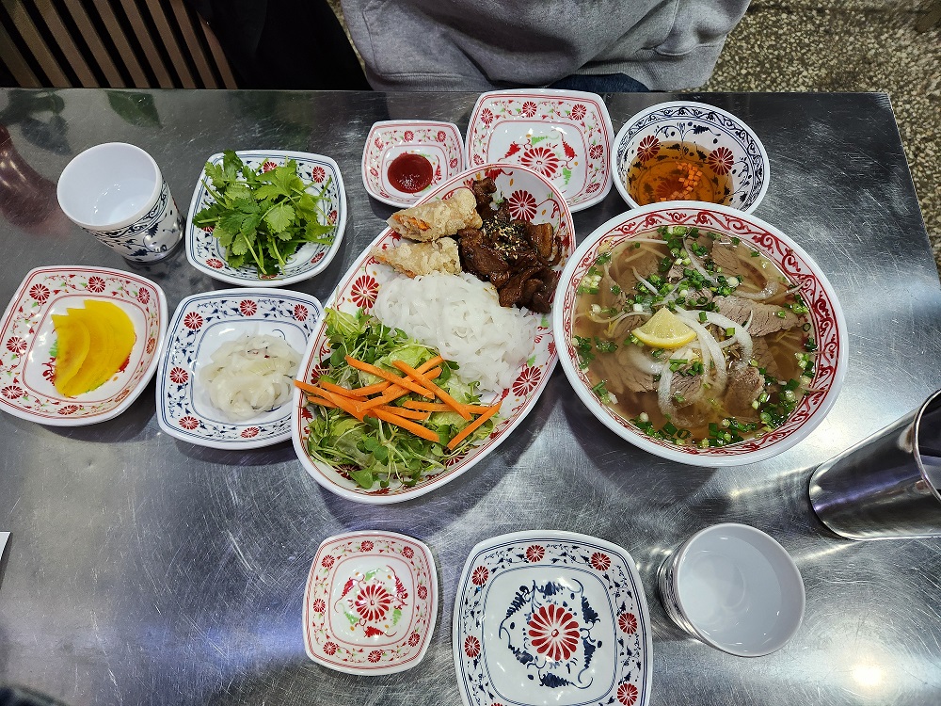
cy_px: 353
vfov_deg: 58.9
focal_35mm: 23
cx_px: 470
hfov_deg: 73.9
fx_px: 625
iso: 250
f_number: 1.8
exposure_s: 1/120
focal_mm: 5.4
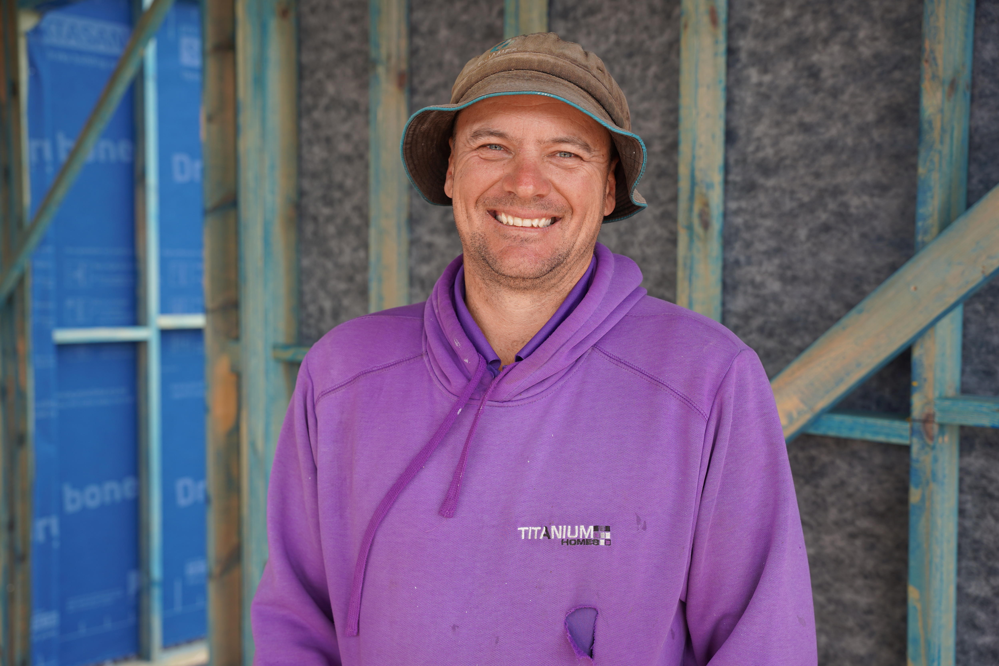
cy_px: 333
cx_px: 500
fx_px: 1149
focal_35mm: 41
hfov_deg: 47.0
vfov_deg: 32.3
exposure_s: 1/160
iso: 125
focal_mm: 41.4
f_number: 4
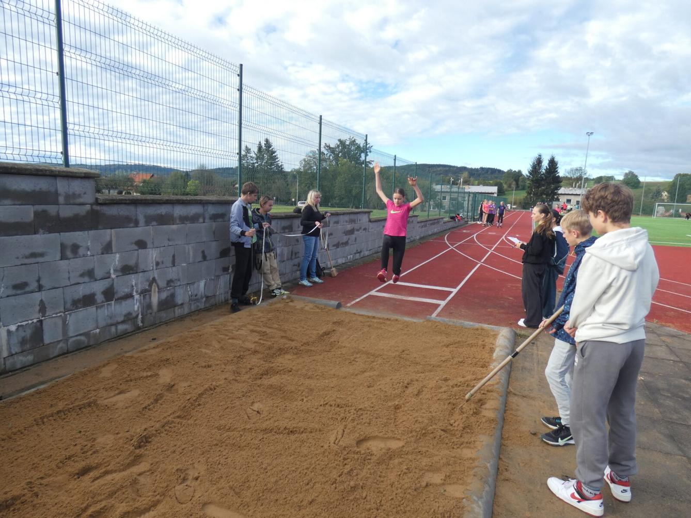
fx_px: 399
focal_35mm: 20
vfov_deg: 66.0
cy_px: 259
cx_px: 346
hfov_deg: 81.7
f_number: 2.8
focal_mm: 3.6
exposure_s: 1/500
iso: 80
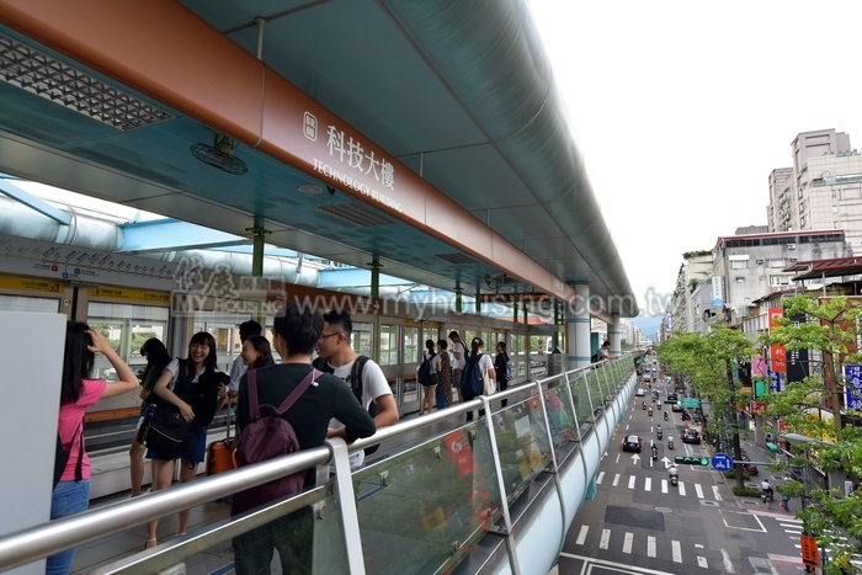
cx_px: 431
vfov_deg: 59.5
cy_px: 288
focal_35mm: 21
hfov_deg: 81.2
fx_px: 503
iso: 450
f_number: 5.6
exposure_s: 1/125
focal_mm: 21
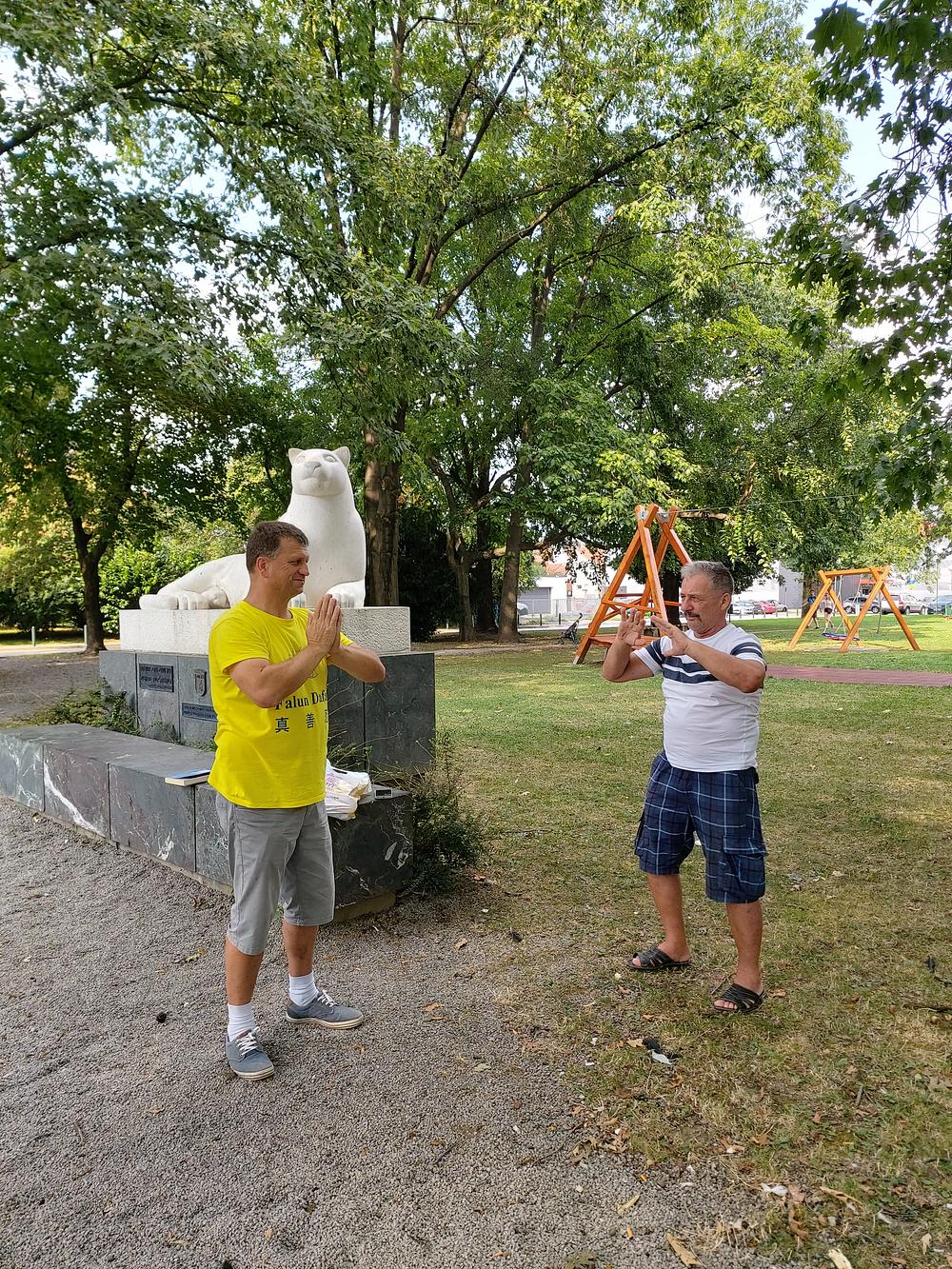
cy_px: 634
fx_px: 953
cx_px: 476
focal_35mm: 26
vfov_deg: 67.3
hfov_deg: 53.1
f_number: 2
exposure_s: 1/156
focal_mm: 4.58
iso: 50
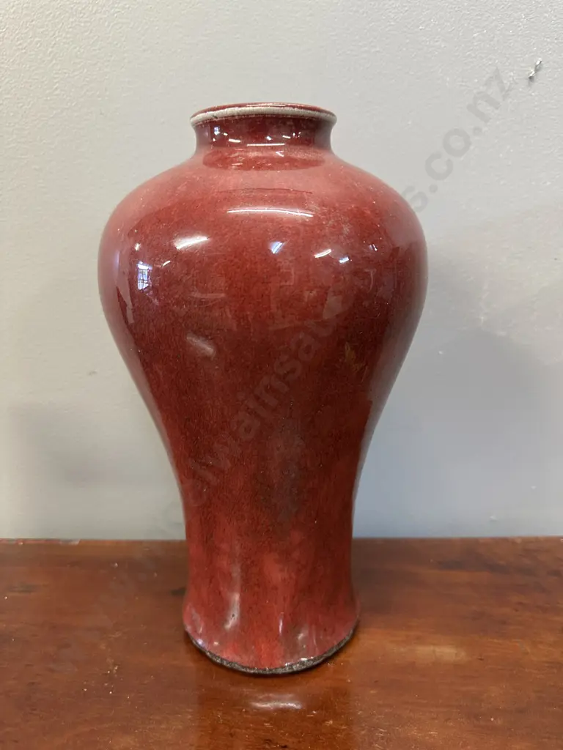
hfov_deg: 56.8
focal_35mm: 24
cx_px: 282
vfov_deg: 71.6
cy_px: 375
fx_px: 520
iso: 400
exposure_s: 1/50
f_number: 1.78
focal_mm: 6.86
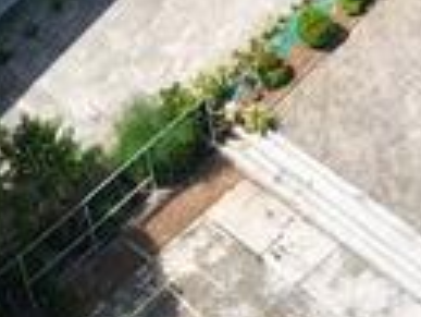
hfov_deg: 10.7
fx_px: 2191
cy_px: -25
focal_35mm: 180
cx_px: 563
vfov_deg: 8.2
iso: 120
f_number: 1.7
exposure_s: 1/2500
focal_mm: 6.72
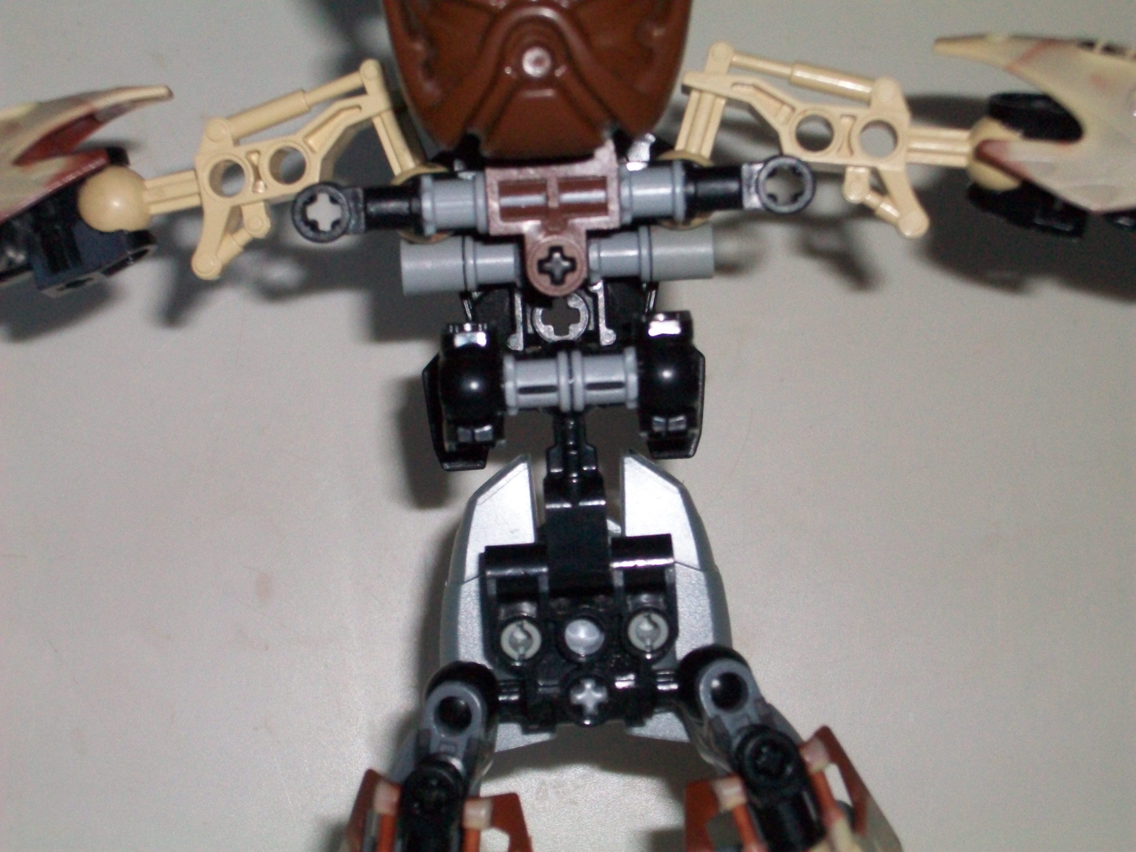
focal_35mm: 82
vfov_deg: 18.0
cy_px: 426
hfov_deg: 23.8
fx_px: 2691
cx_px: 568
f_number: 4.6
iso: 200
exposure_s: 1/250
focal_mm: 13.7
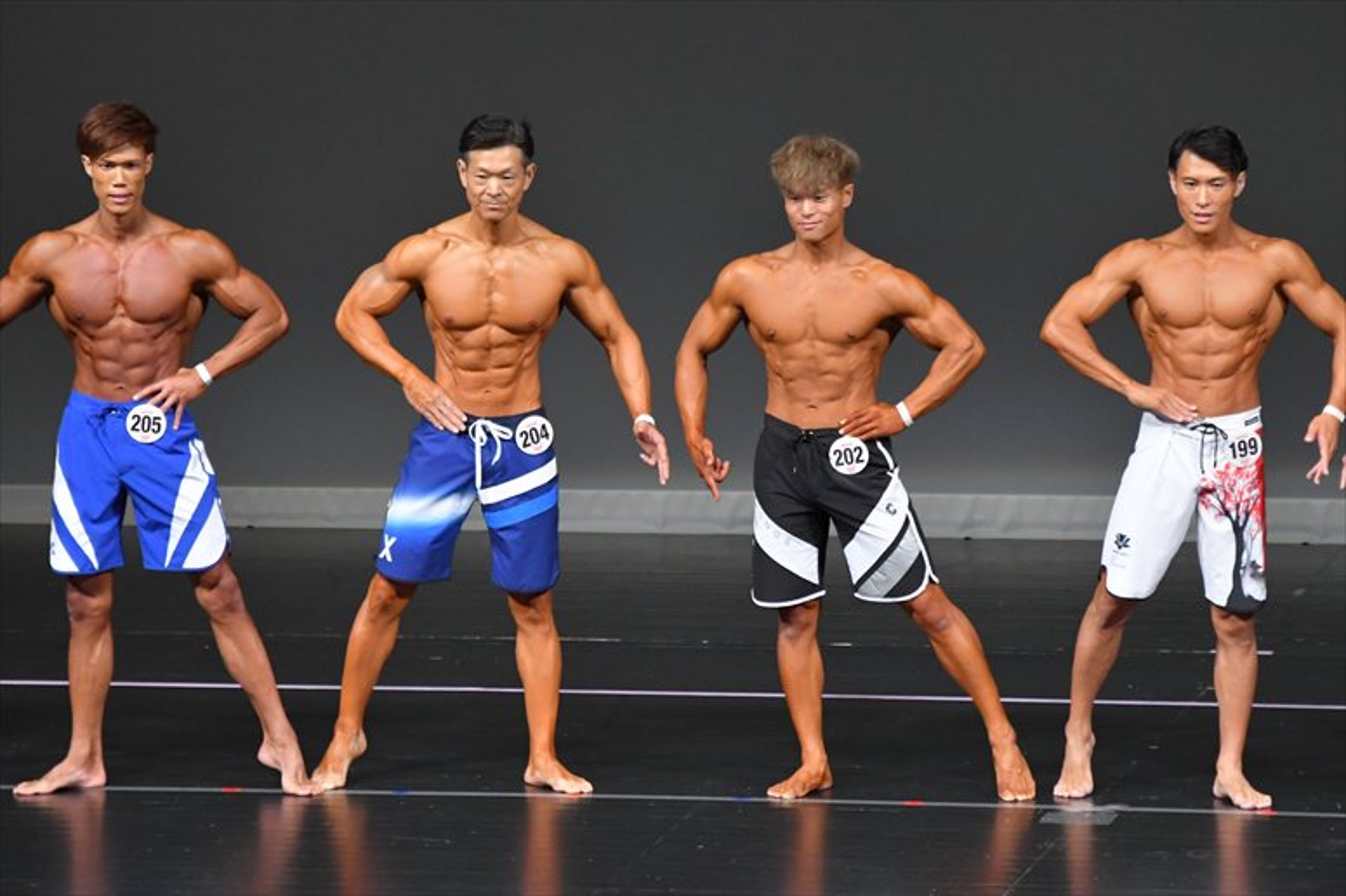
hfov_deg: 6.9
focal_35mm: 300
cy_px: 448
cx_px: 673
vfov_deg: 4.6
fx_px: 11211
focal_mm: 200
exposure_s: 1/400
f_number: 5.6
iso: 4000
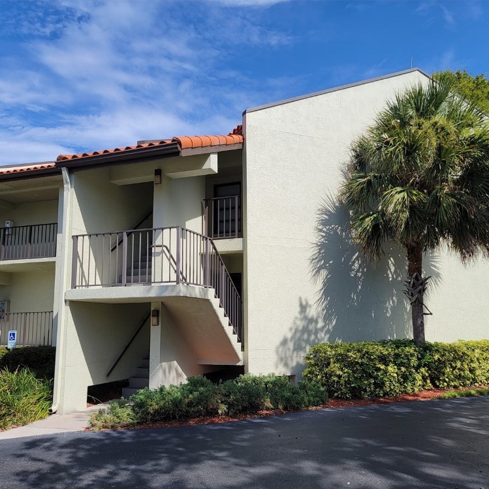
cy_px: 250
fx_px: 463
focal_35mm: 29
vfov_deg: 55.6
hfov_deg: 55.6
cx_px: 243
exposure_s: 1/978
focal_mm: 6.7
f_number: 1.8
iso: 16
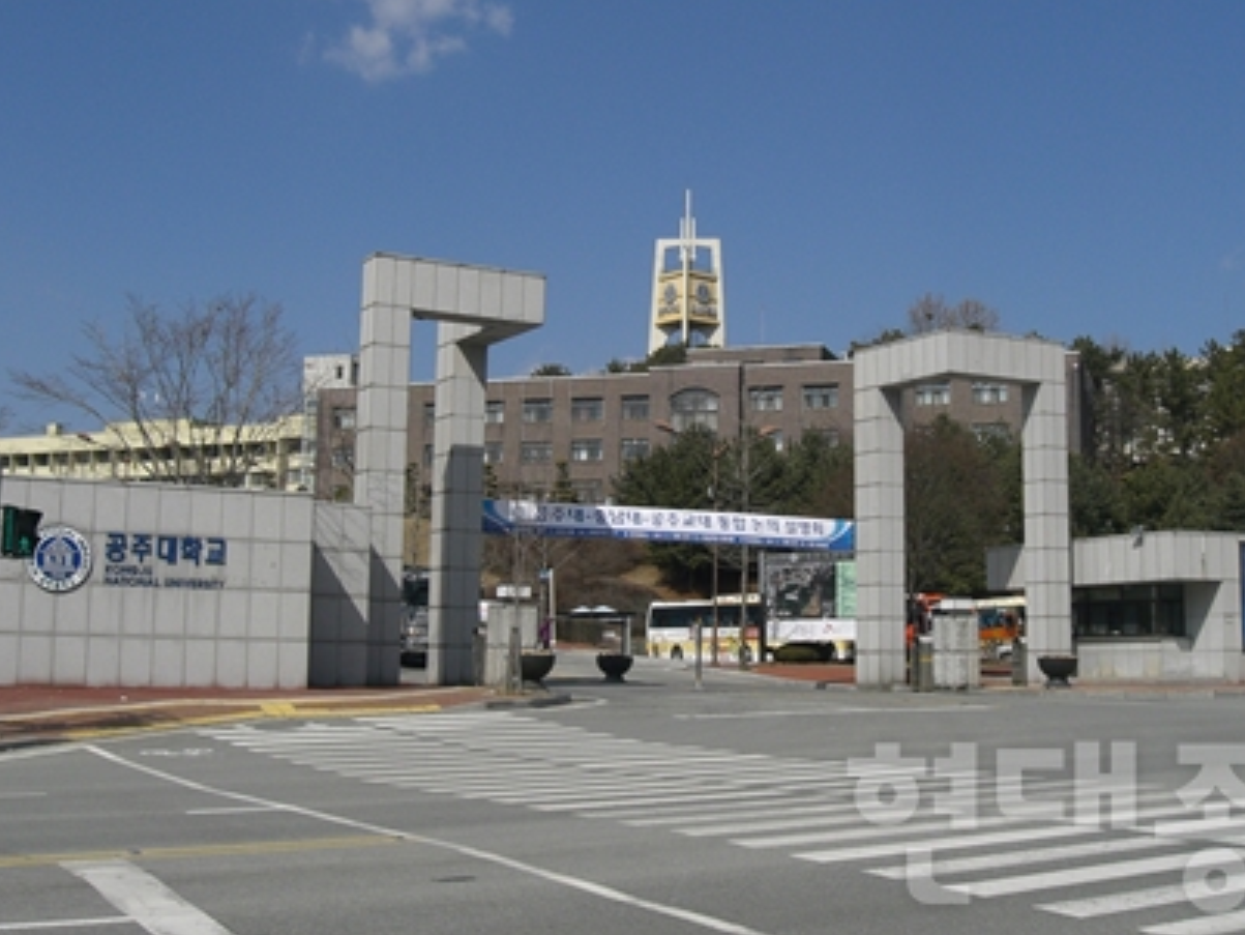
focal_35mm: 46
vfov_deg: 31.4
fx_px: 1655
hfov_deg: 41.2
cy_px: 376
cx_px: 697
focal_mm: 6.3
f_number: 4.4
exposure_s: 1/1250
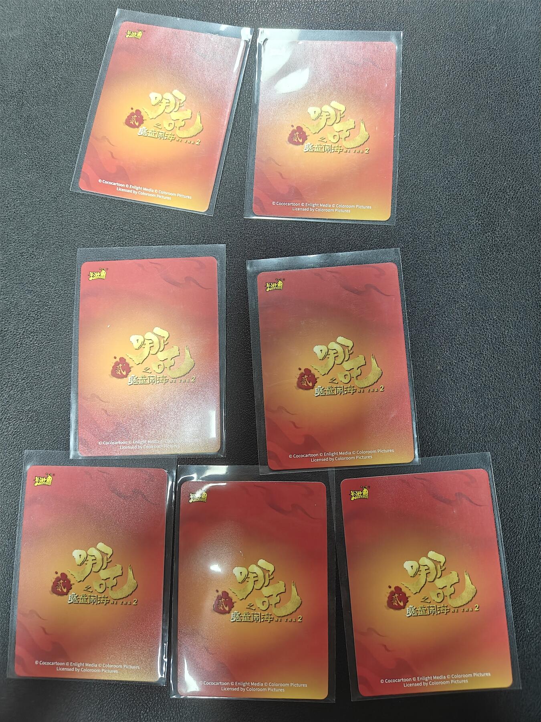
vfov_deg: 71.6
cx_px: 270
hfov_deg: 56.8
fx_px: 500
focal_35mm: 24
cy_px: 361
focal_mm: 5.59
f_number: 1.8
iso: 160
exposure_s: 1/50
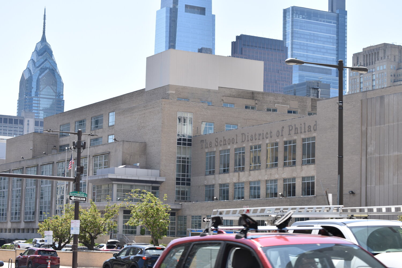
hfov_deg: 24.6
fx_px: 921
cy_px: 134
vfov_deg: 16.6
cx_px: 201
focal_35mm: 82
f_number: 9
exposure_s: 1/320
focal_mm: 55
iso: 200
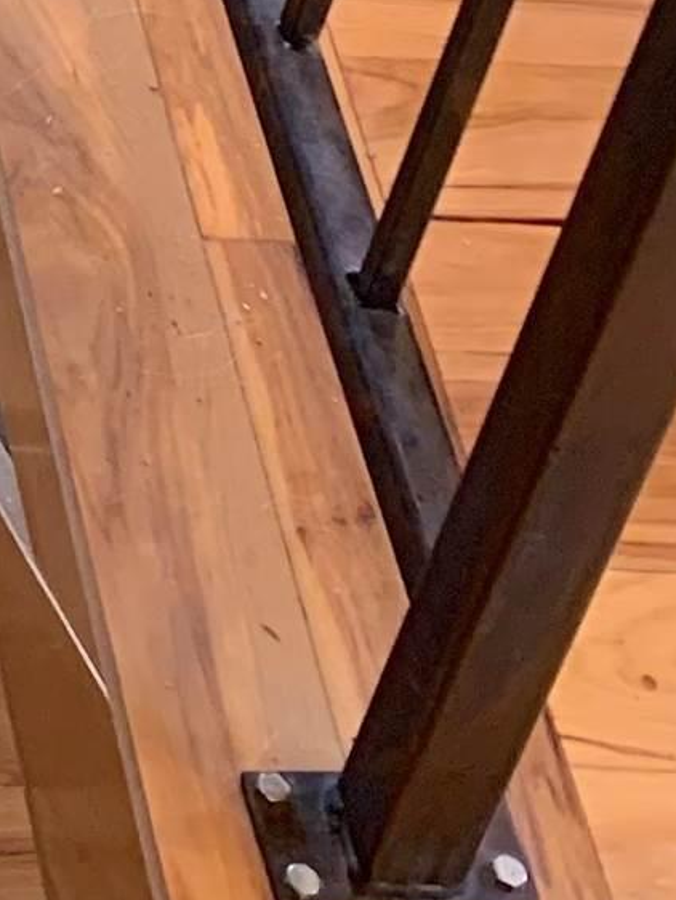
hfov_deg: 9.3
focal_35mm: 142
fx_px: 3695
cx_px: -950
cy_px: -930
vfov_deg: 12.2
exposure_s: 1/60
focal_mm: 4.25
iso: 250
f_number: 1.8
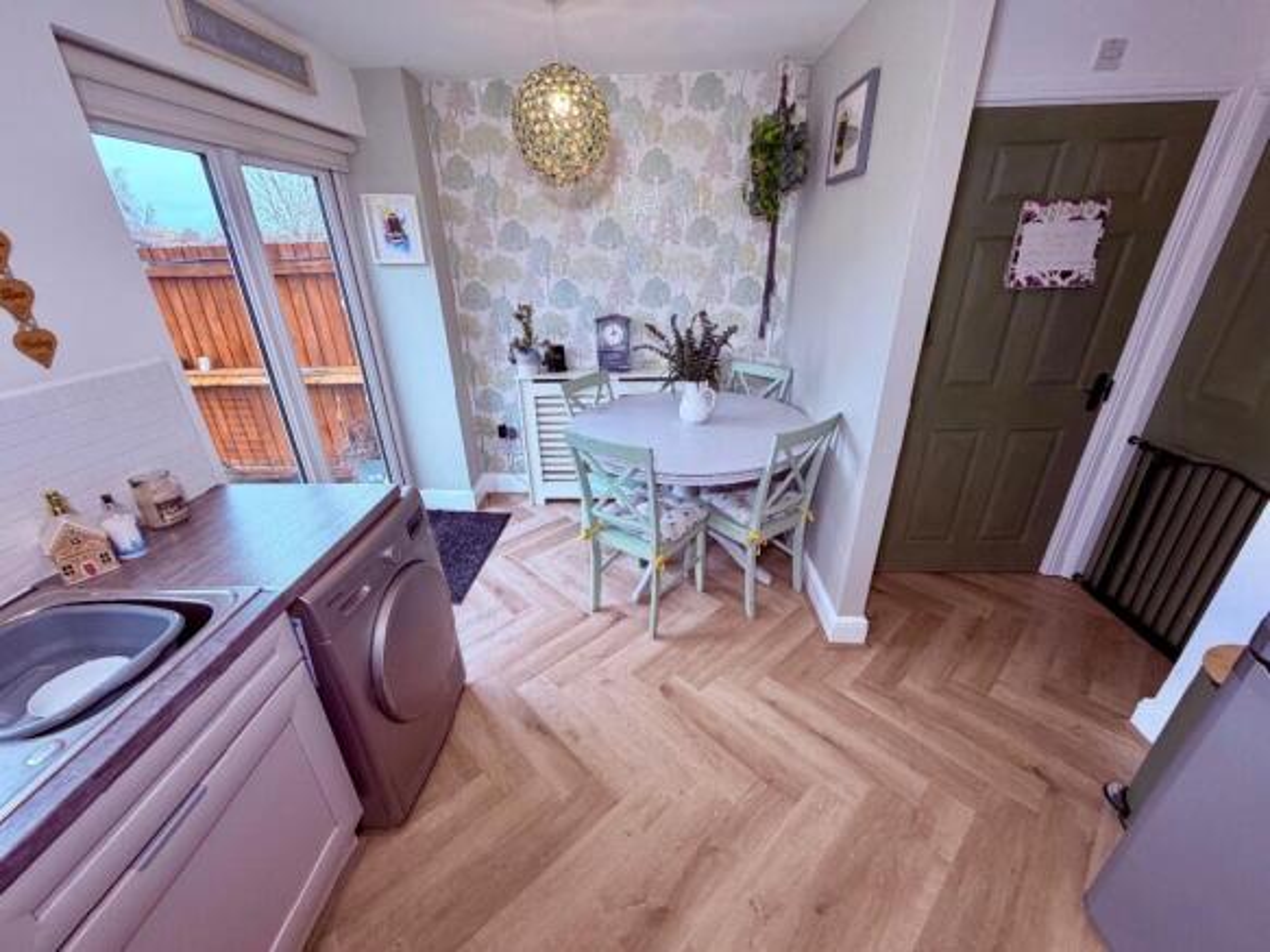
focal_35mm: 14
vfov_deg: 85.7
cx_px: 635
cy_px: 476
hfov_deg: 102.1
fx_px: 514
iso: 100
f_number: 2.2
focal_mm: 2.22
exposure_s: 1/100
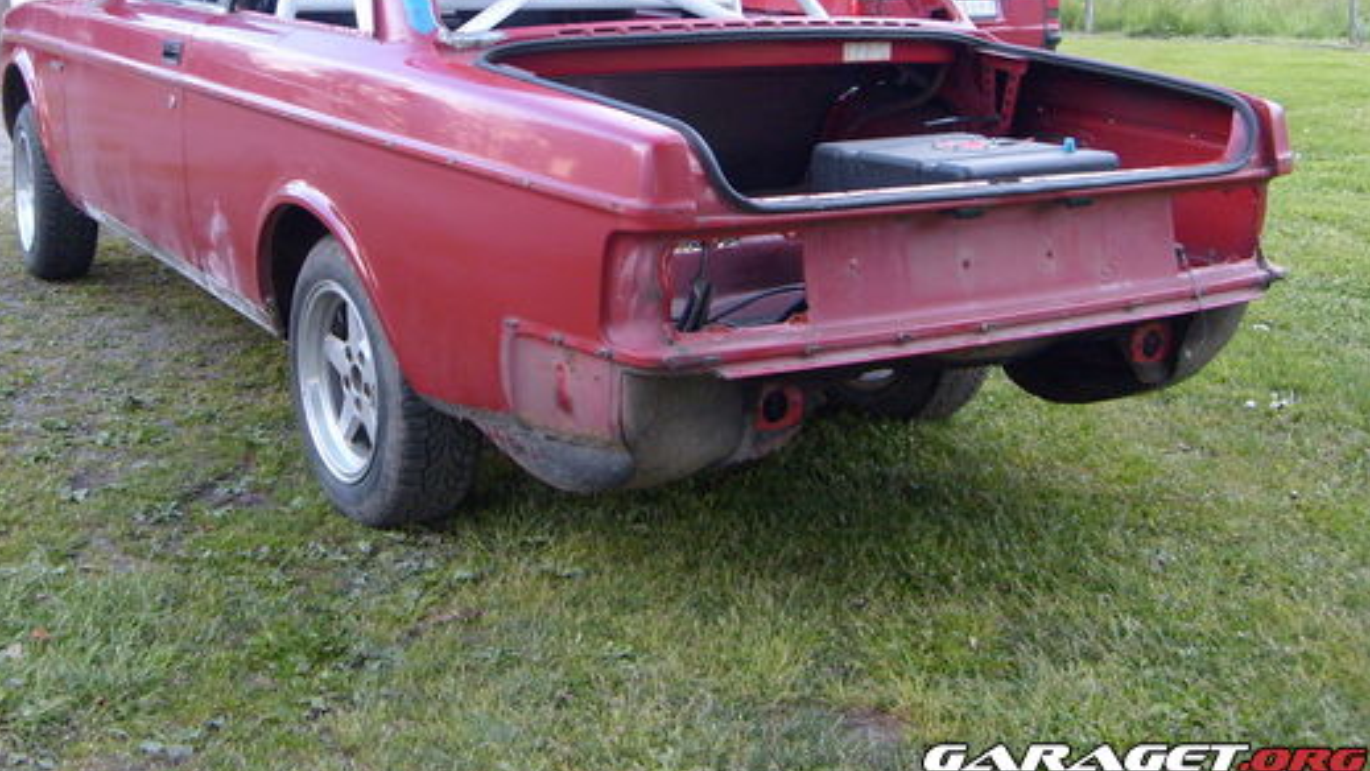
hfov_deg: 43.4
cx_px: 531
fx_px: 1707
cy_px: 151
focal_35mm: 47
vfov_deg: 25.0
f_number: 2.8
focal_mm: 5.8
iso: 100
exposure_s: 1/45
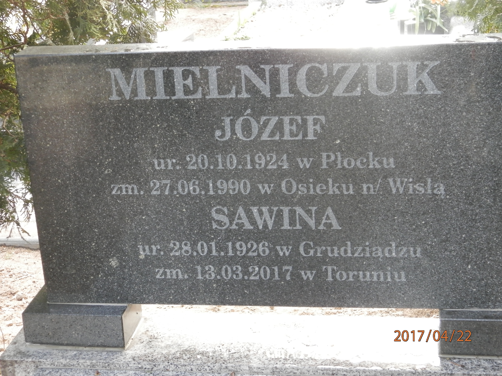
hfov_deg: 28.6
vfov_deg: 21.6
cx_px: 251
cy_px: 188
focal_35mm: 68
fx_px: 986
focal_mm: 12.2
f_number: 4
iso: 200
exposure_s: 1/20
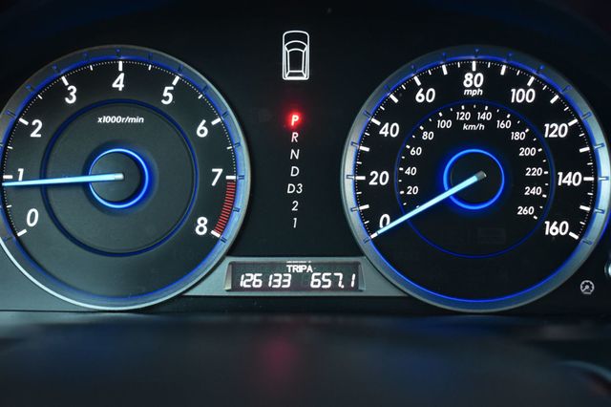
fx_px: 967
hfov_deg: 35.1
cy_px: 204
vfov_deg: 23.8
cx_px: 306
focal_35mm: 57
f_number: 5
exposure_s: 1/15
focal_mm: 38
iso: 1600
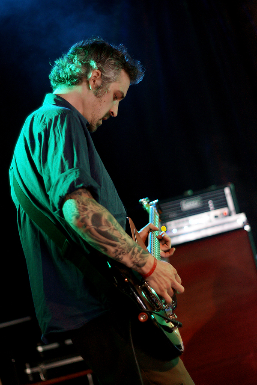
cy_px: 192
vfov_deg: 27.0
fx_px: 803
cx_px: 128
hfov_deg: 18.2
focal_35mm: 75
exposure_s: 1/125
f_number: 1.6
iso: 800
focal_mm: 50
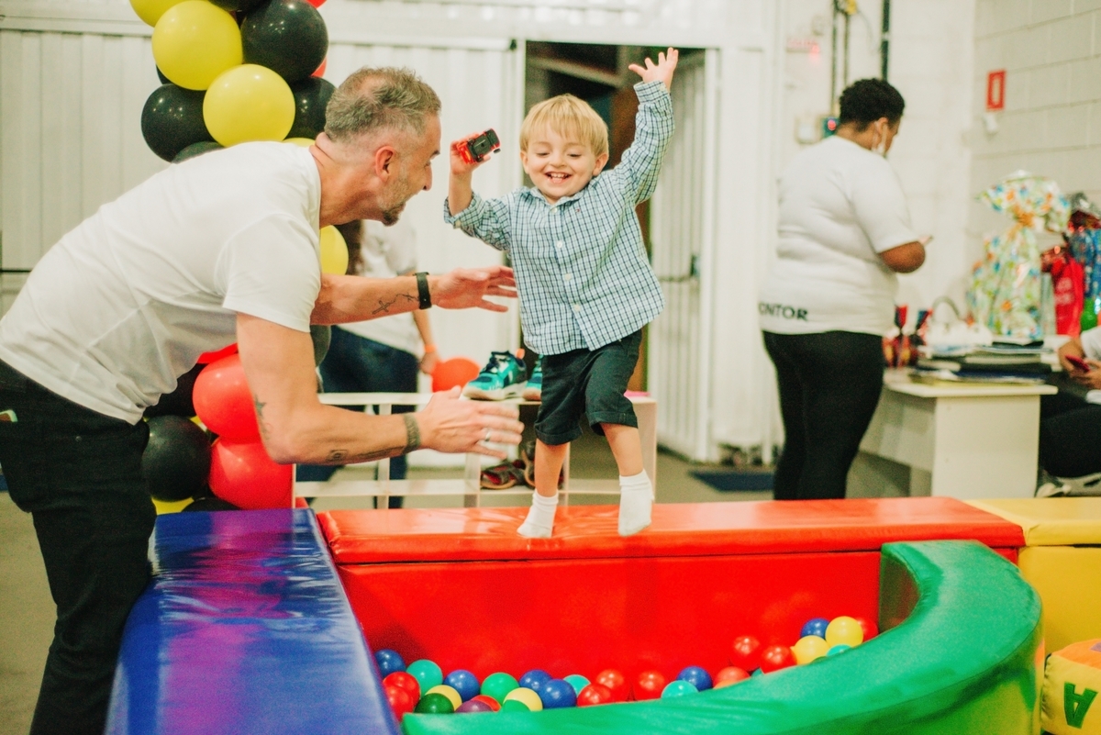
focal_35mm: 50
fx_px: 1530
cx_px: 550
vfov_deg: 27.0
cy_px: 368
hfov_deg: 39.6
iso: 2500
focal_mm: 50
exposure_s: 1/200
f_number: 1.8
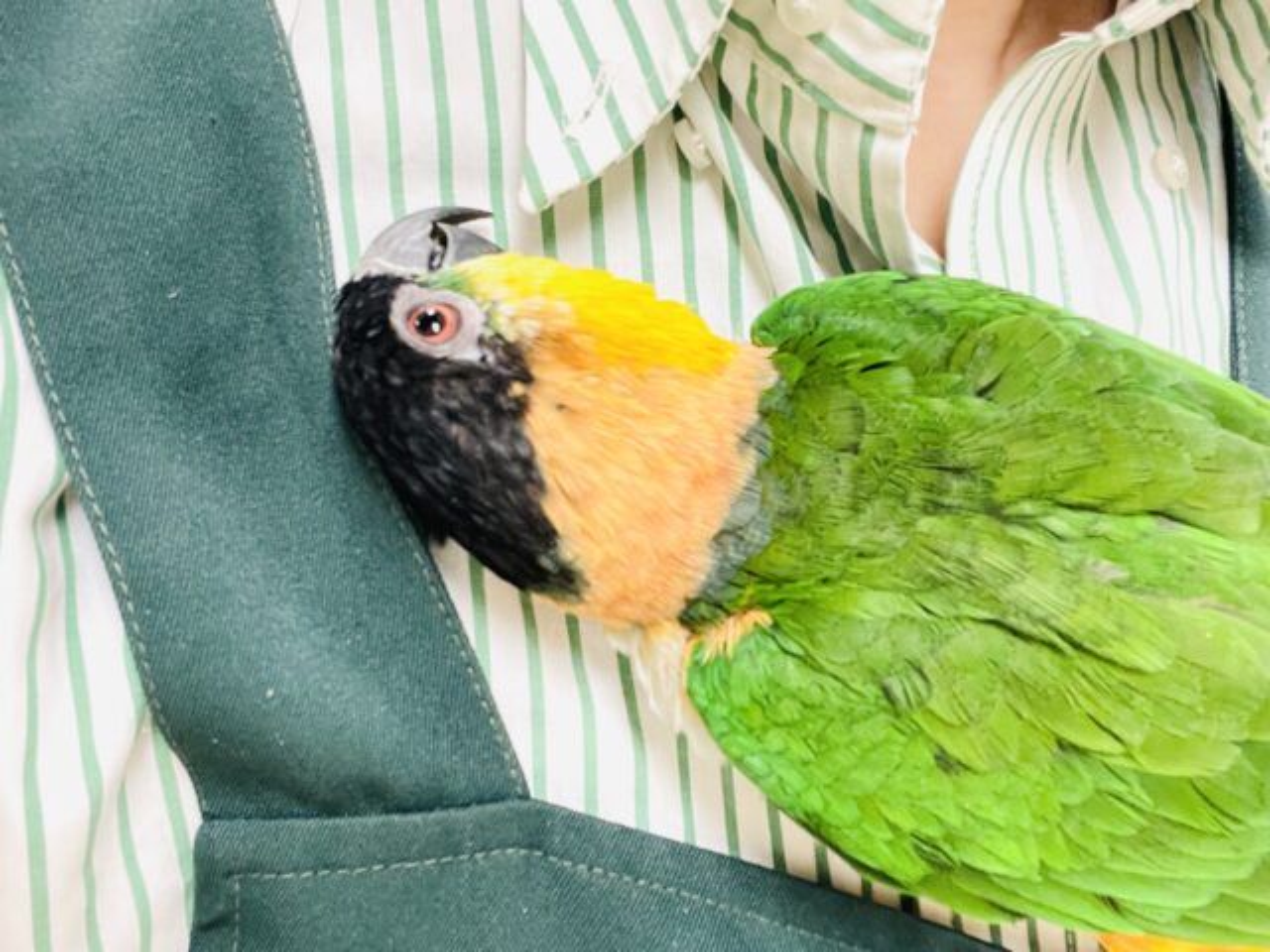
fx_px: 1101
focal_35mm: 30
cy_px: 476
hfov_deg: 60.0
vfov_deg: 46.8
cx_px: 635
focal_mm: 2.71
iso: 125
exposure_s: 1/50
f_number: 2.2
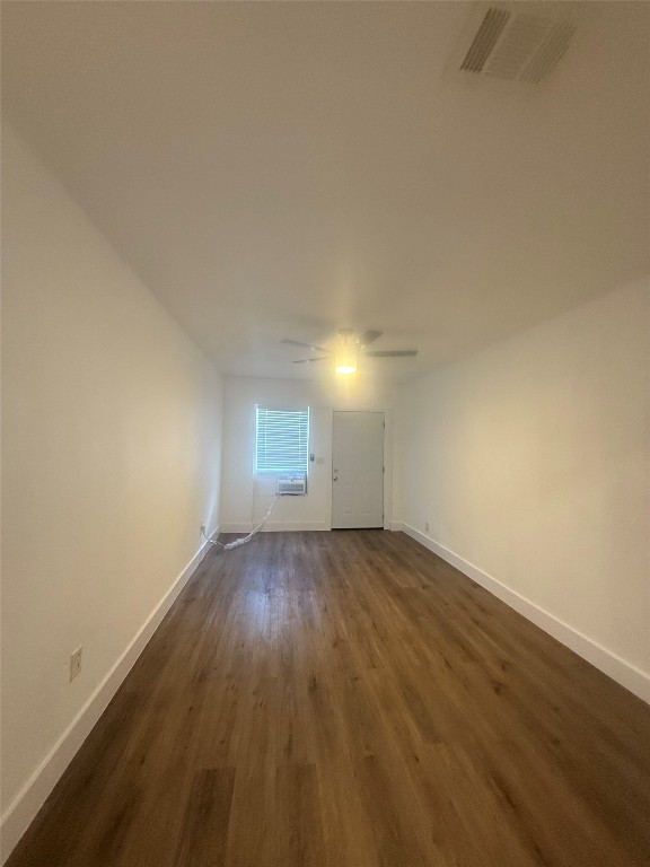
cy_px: 434
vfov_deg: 102.1
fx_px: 351
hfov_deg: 85.7
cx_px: 325
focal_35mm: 14
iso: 400
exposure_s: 1/60
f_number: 2.2
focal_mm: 2.22
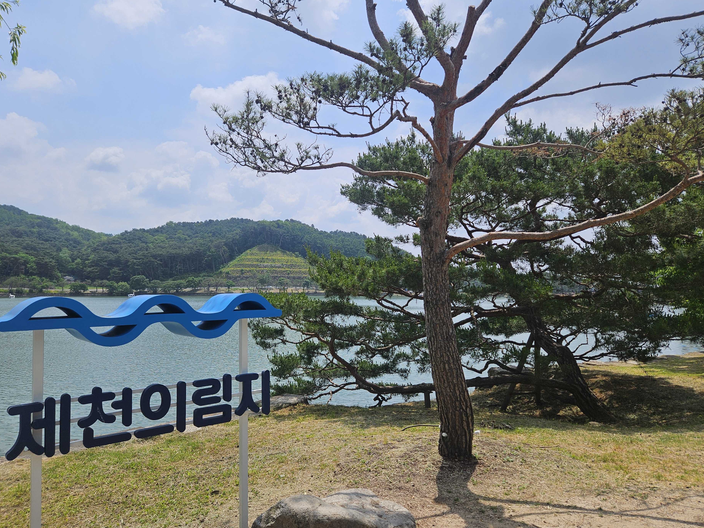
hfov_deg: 69.3
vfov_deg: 54.9
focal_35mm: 25
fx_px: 508
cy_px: 270
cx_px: 326
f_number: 1.8
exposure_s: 1/3390
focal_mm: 5.4
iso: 25
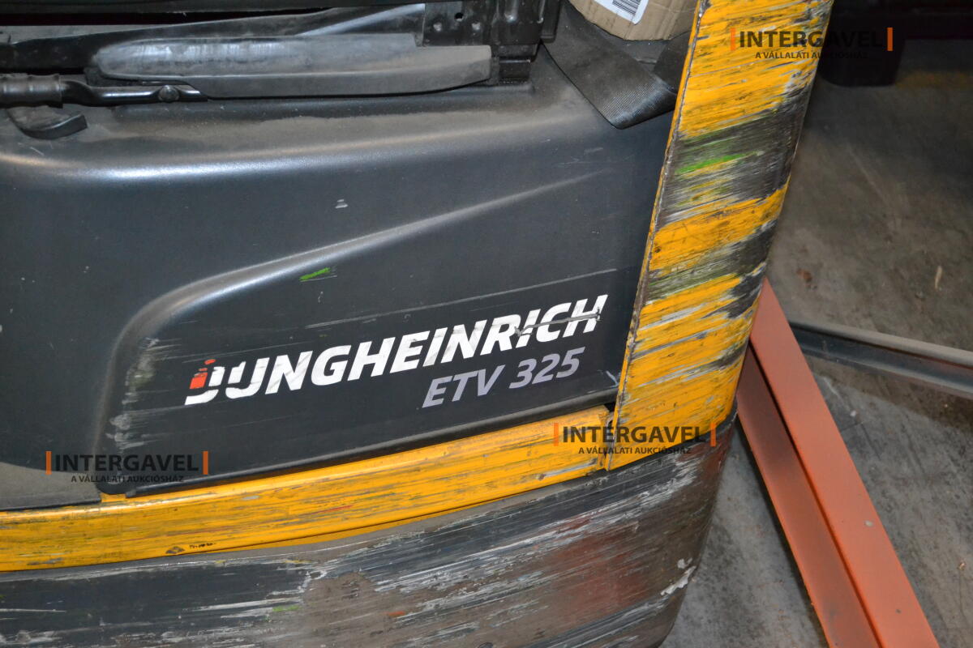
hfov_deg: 36.9
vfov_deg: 25.1
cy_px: 324
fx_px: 1459
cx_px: 486
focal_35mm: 54
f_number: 5
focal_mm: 36
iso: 3200
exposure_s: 1/60
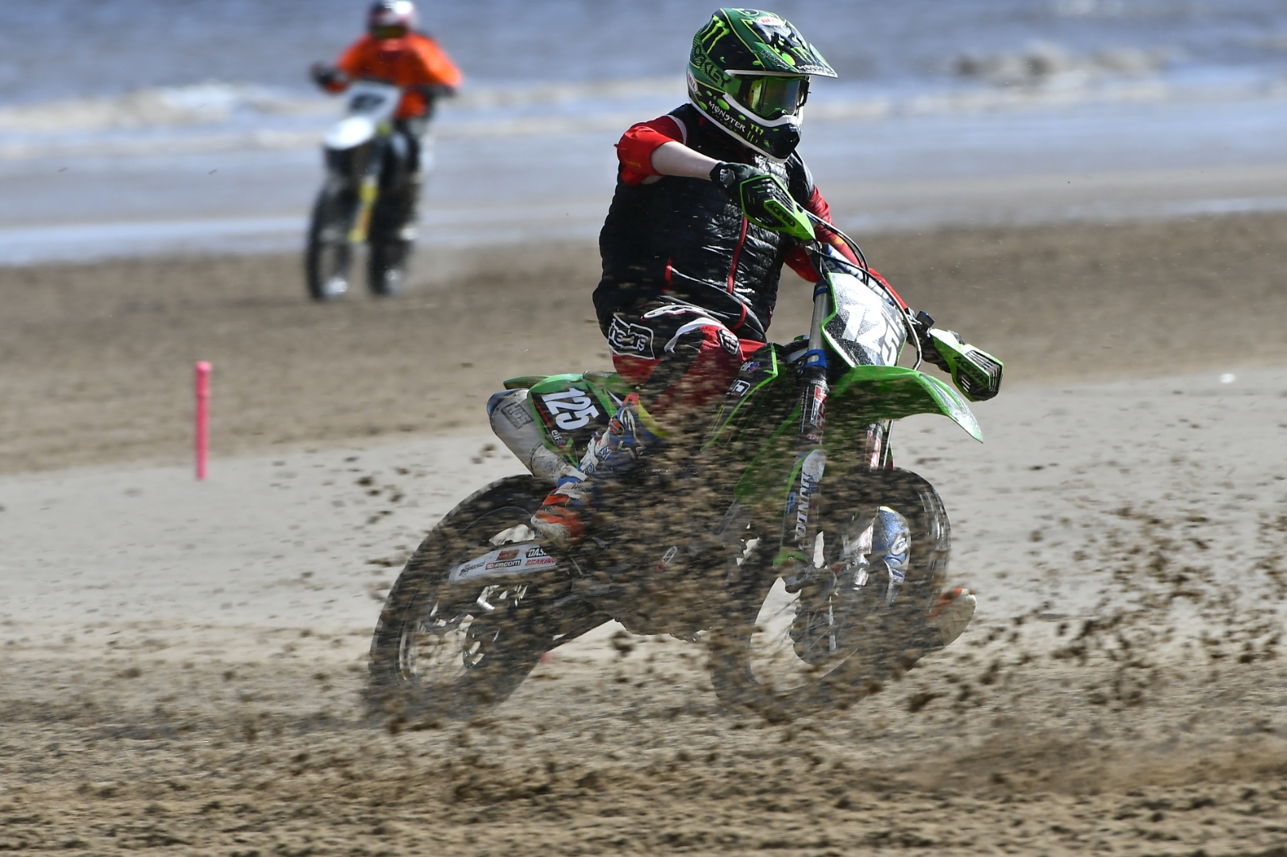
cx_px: 609
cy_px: 382
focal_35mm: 633
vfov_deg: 2.2
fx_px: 22624
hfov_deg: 3.3
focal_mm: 360
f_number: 7.1
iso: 140
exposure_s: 1/400
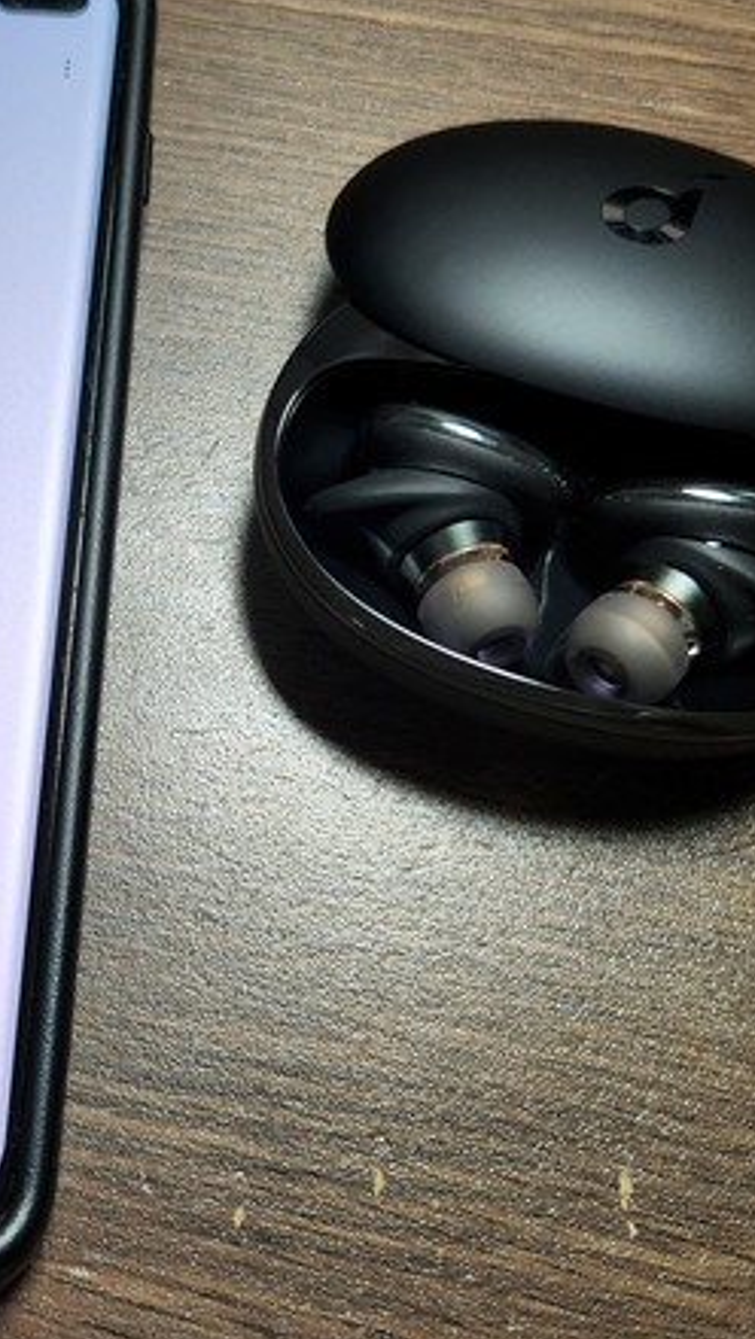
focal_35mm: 41
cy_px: 569
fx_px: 1457
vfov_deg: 49.2
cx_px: 110
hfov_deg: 28.2
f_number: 1.8
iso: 64
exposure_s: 1/60
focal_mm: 5.4
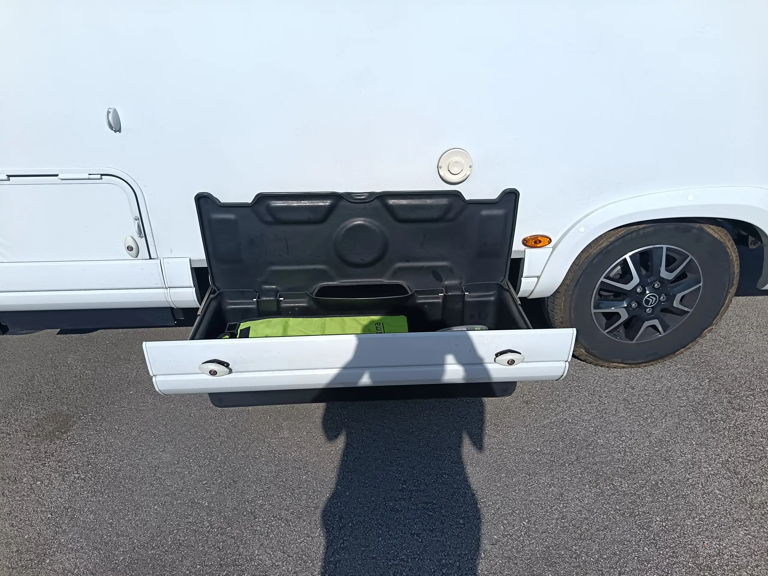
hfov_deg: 71.6
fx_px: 532
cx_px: 384
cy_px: 288
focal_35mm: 24
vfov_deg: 56.8
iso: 102
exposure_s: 1/972
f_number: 1.75
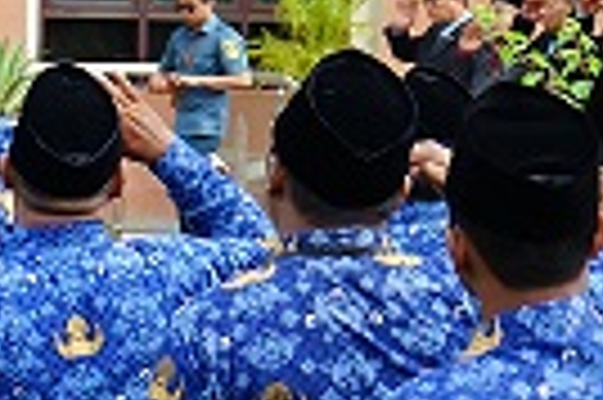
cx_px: -864
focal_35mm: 269
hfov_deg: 7.2
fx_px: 4500
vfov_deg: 5.1
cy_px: -58
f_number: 5
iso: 500
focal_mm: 48
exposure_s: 1/400
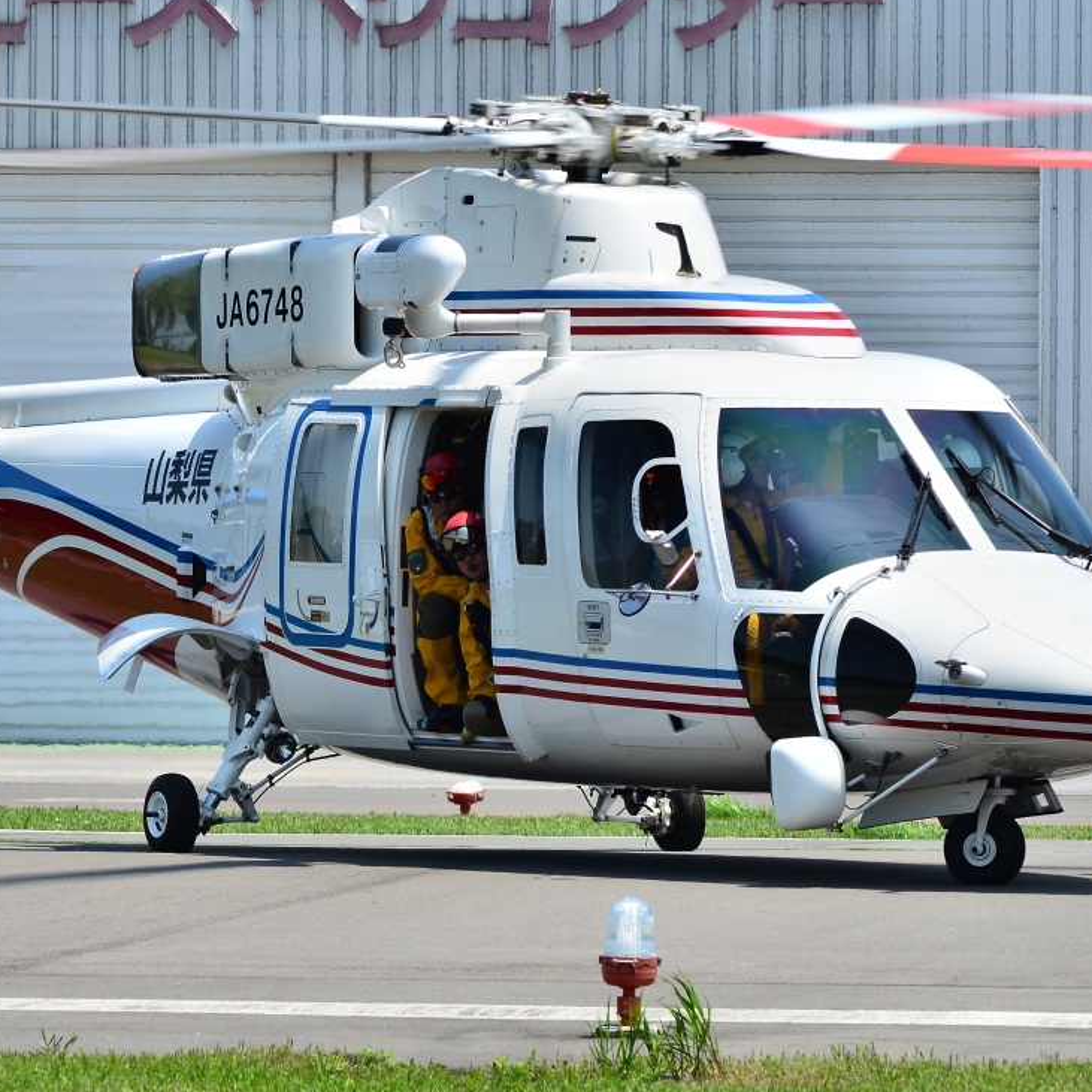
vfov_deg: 4.7
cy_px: 503
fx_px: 13420
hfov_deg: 4.7
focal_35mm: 376
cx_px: 408
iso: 100
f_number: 11
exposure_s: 1/250
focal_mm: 180
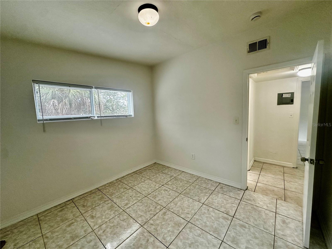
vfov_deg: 85.7
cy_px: 124
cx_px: 166
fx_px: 134
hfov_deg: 102.1
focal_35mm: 14
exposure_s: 1/120
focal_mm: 2.22
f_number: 2.2
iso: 200
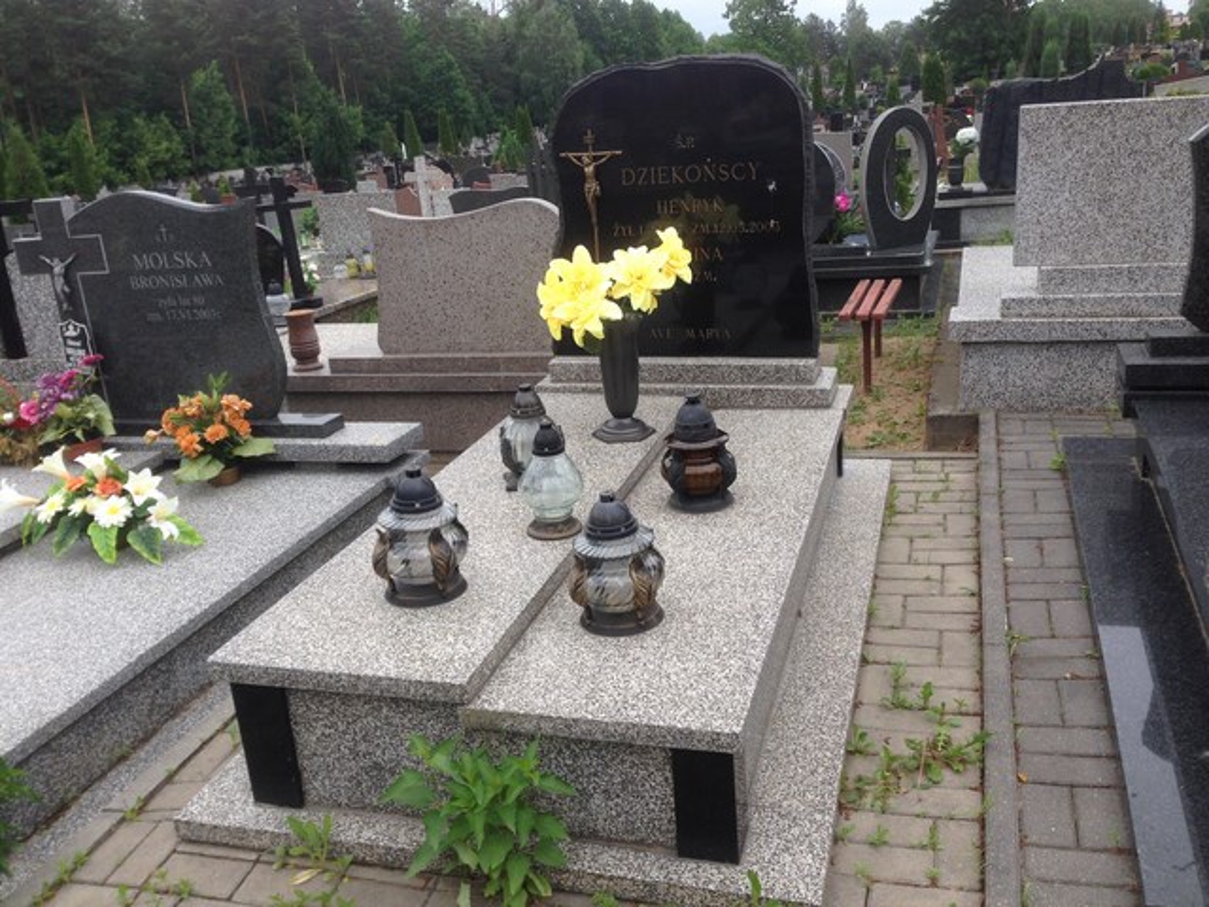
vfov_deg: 42.9
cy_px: 454
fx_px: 1153
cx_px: 604
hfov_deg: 55.4
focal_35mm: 33
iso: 50
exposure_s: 1/753
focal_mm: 4.12
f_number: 2.4
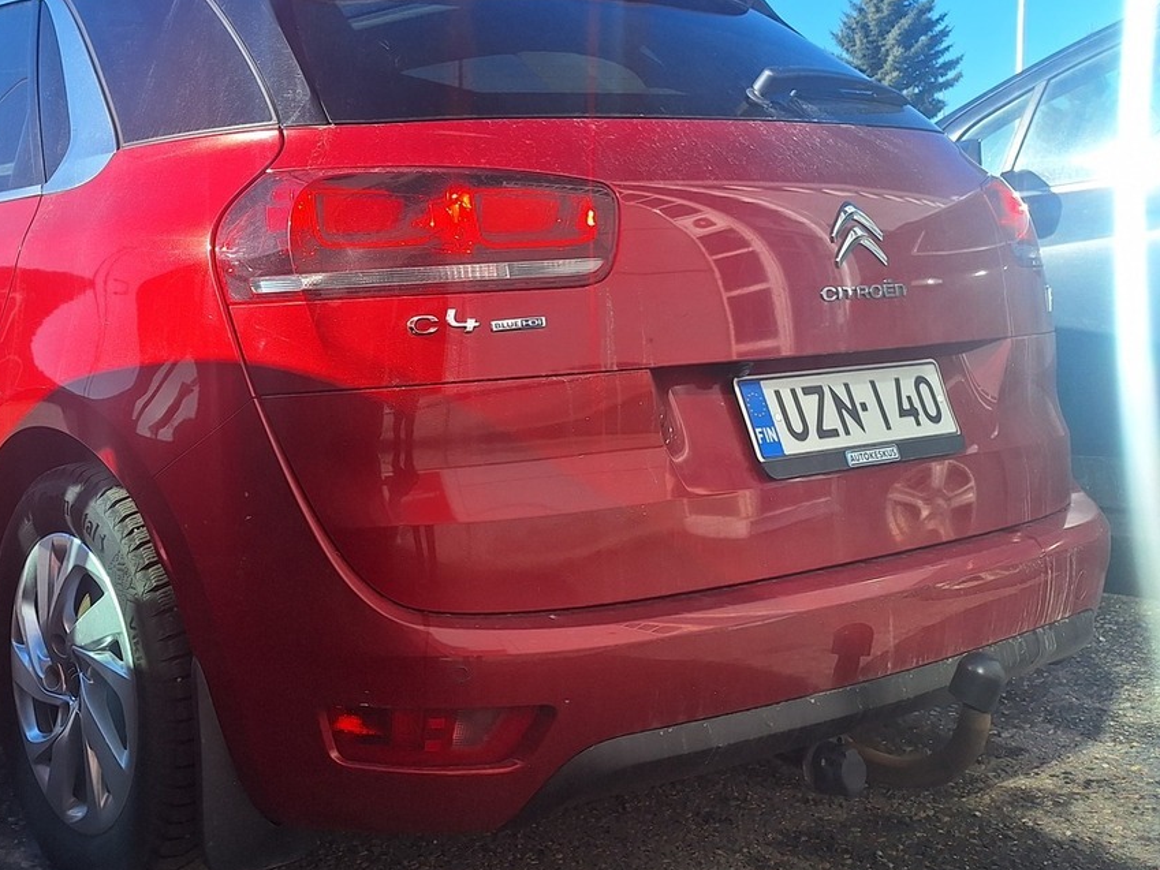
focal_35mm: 39
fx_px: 1307
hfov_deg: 44.7
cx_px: 179
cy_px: 333
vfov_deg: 36.6
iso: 40
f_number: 1.8
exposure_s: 1/1681
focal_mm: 5.54
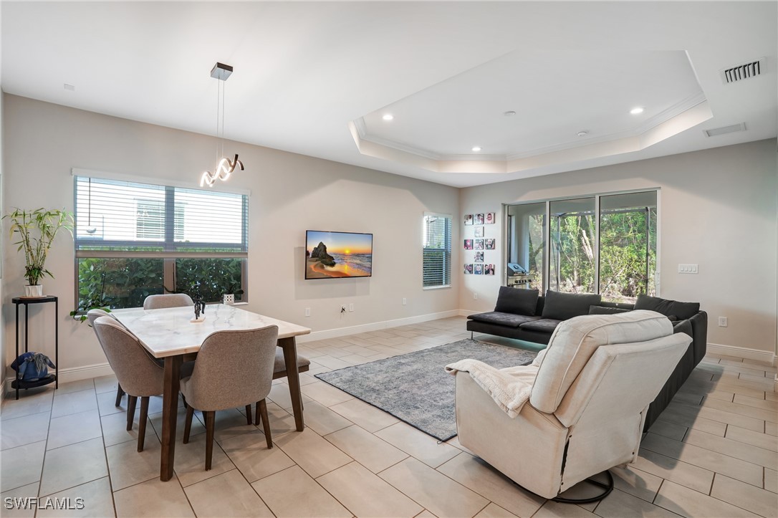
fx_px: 346
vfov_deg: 73.7
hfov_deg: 96.8
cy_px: 259
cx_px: 389
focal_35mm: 16
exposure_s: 1/8
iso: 200
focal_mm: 16
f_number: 9
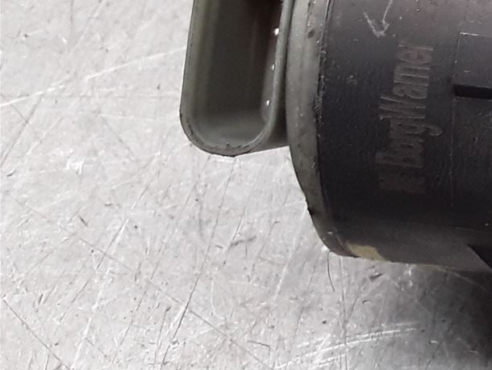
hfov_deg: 17.7
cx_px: 825
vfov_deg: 15.5
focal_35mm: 94
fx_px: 1337
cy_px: 27
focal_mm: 2.91
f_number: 1.9
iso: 64
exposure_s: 1/50
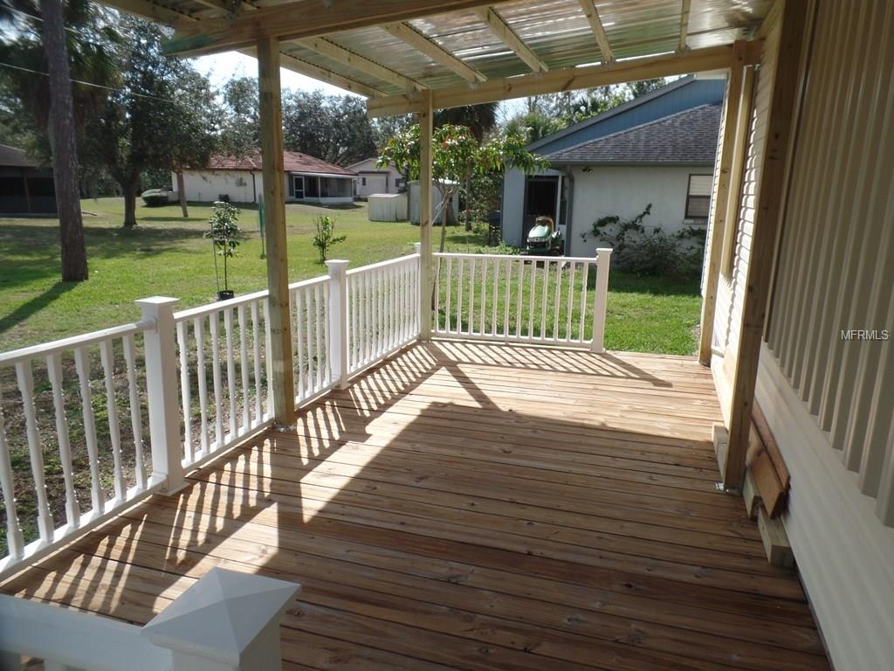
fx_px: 594
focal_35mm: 23
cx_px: 447
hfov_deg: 73.9
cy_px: 336
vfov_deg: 58.9
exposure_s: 1/750
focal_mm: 4.1
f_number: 3.5
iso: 80
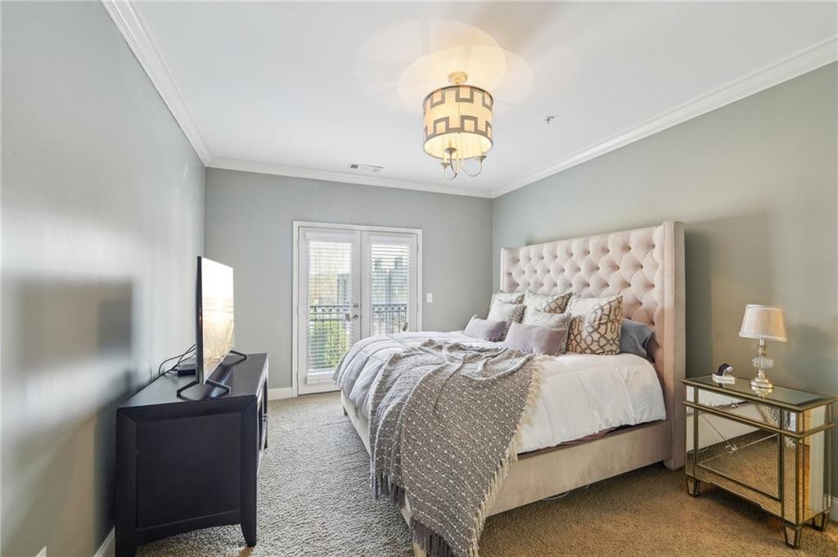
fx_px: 326
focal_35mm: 14
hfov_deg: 104.3
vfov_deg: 81.1
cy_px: 278
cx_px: 419
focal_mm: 14
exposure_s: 1/6
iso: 320
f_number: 8
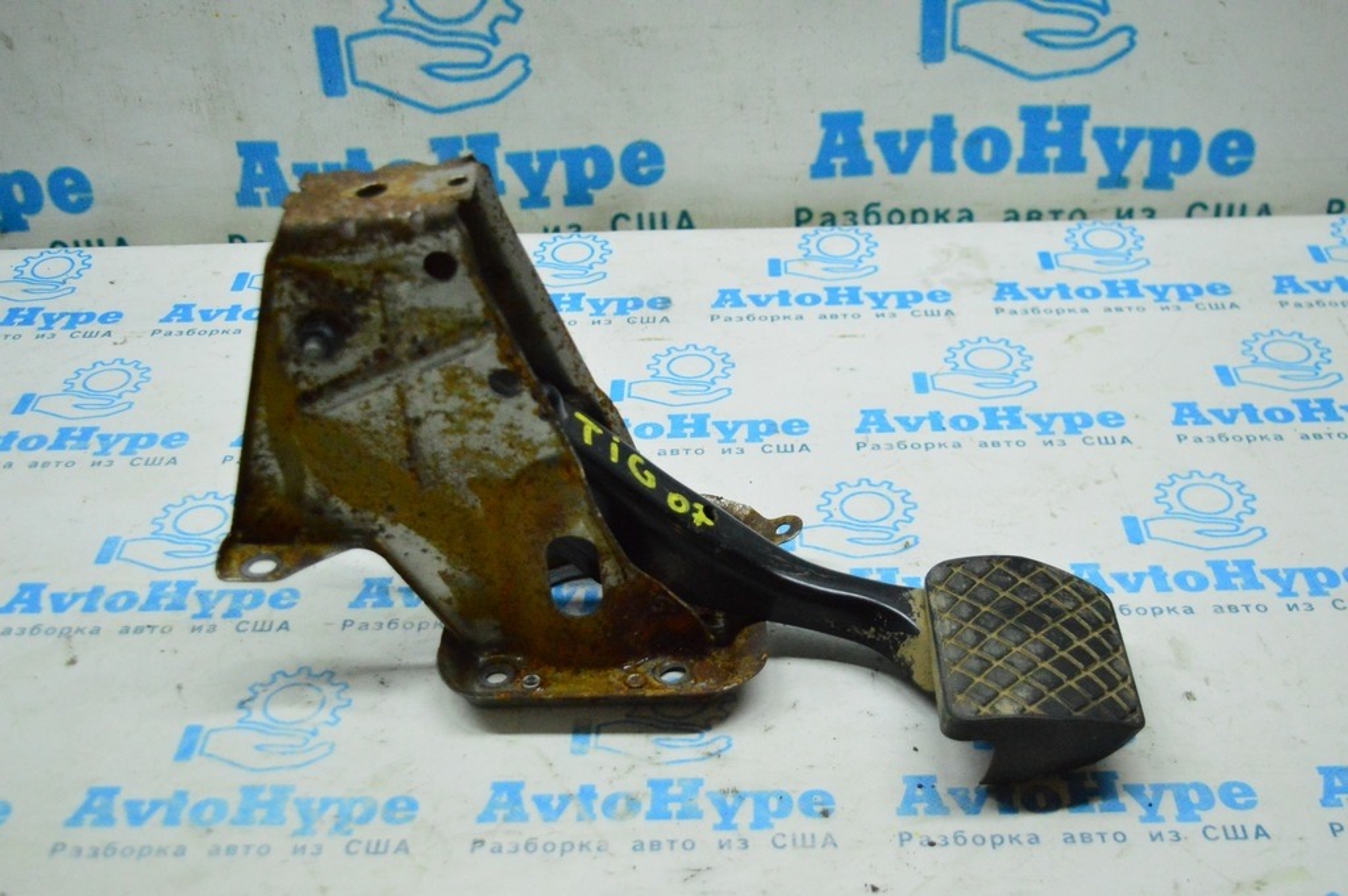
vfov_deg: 28.9
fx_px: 1740
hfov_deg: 42.4
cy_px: 448
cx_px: 674
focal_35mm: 46
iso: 6400
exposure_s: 1/800
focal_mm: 31
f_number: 4.2
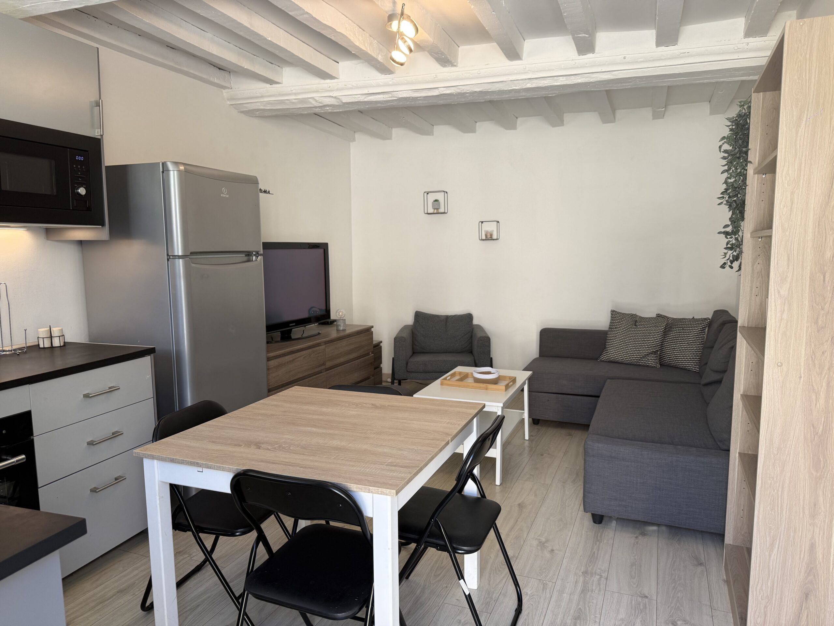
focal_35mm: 24
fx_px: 578
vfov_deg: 56.8
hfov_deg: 71.6
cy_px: 313
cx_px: 417
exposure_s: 1/121
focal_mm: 6.76
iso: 100
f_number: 1.78
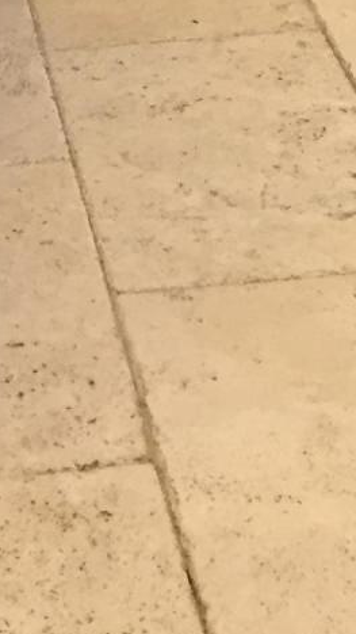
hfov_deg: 9.0
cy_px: -711
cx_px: 158
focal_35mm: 135
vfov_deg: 13.3
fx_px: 2267
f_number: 2.2
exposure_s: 1/30
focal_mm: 4.15
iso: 125
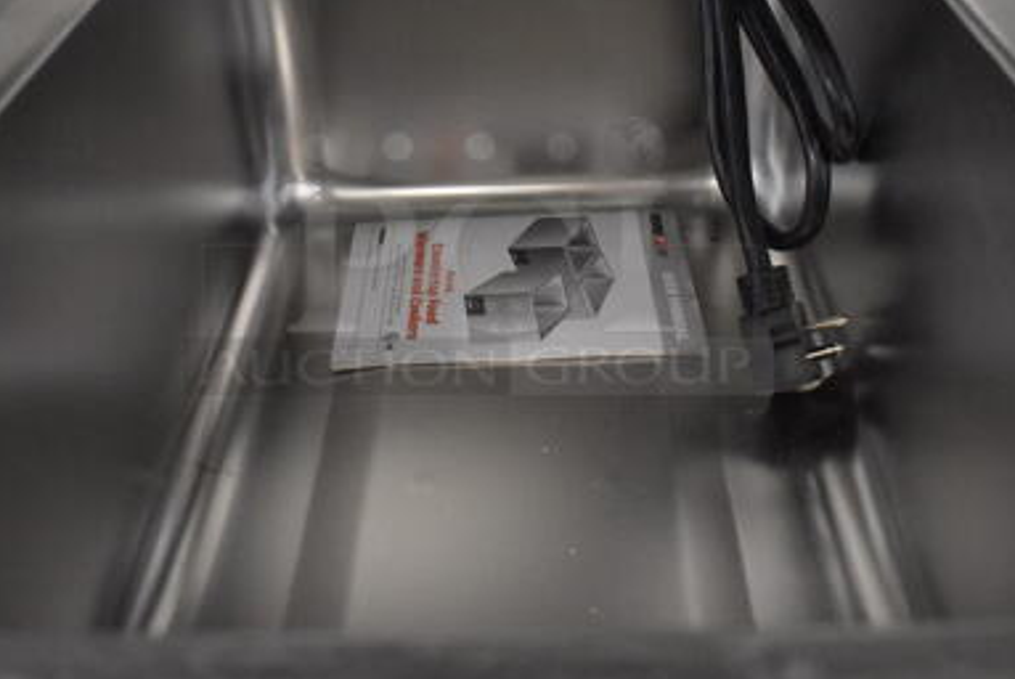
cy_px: 255
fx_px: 1213
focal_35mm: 43
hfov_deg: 45.4
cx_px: 480
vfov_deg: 31.1
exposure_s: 1/125
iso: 5000
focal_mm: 18
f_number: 3.5
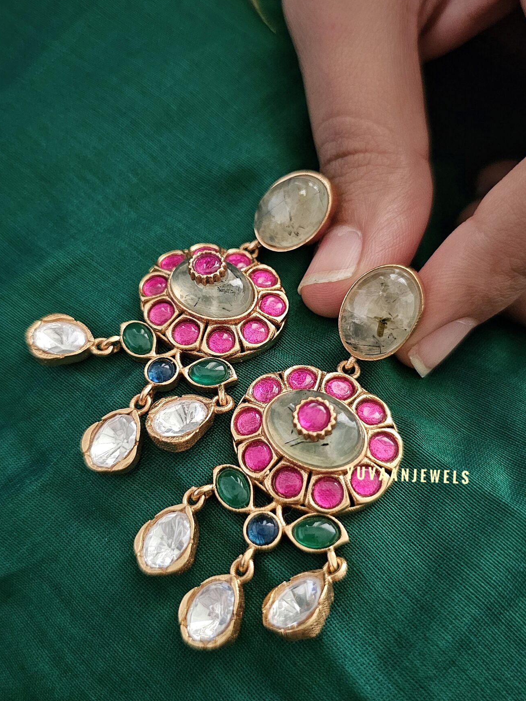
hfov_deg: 41.8
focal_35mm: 34
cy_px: 344
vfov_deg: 54.0
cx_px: 251
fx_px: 689
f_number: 1.7
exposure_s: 1/26
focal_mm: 6.3
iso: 800
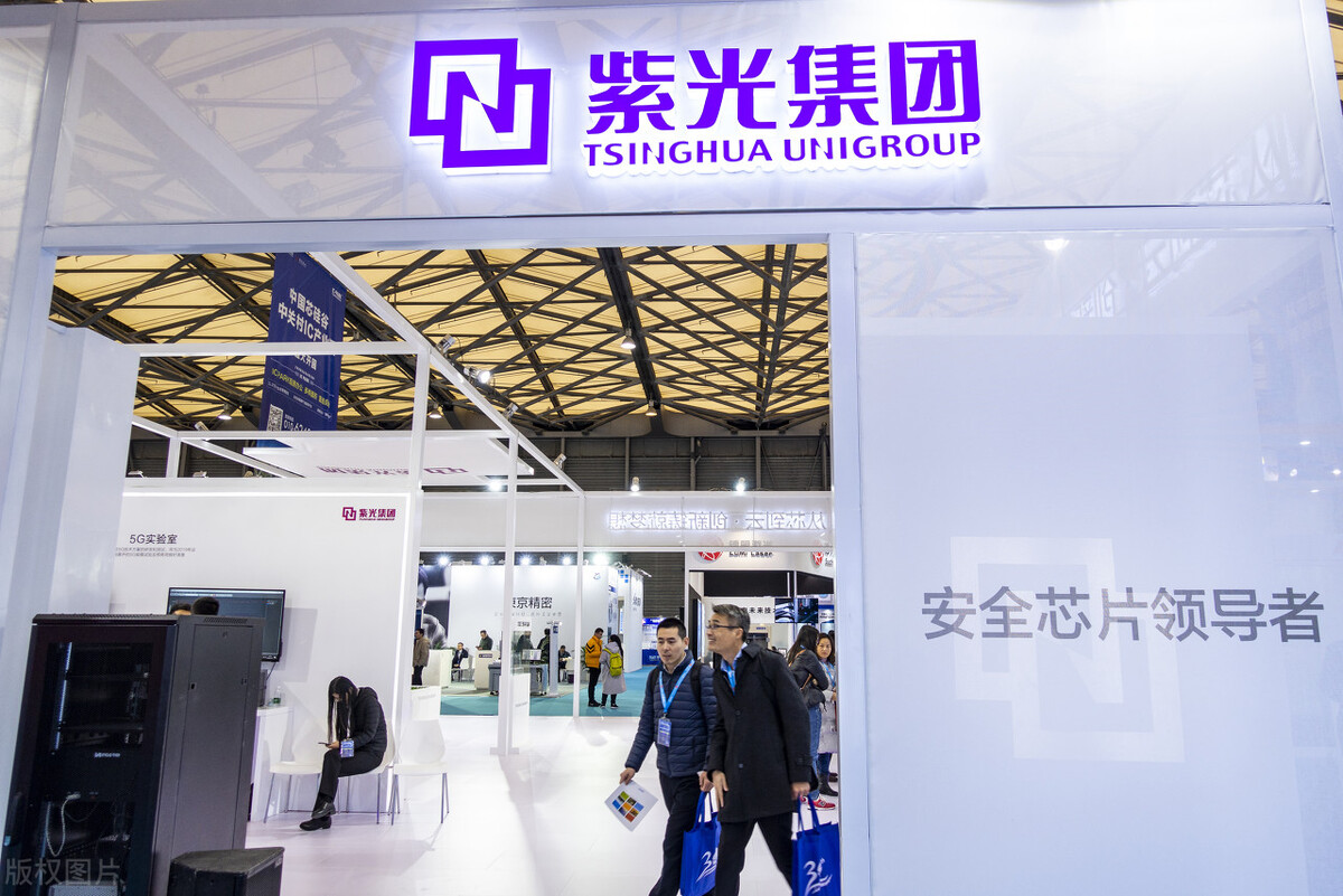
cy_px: 448
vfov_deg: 53.2
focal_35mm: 24
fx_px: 896
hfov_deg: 73.7
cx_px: 672
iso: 200
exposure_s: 1/80
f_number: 2.8
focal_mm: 8.8
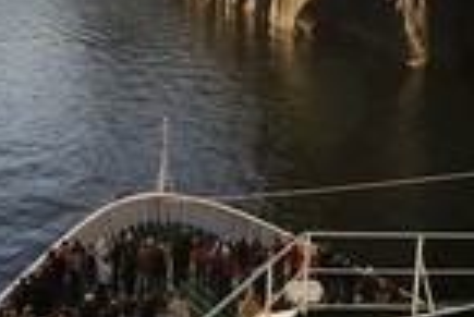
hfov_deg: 35.0
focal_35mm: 55
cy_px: -49
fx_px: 725
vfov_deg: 22.9
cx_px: 92
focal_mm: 19
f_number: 16
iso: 200
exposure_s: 1/160
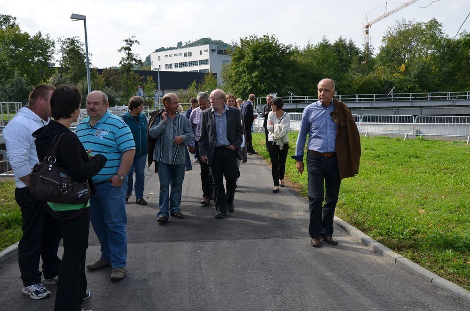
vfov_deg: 36.7
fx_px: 469
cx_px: 235
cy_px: 156
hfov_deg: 53.2
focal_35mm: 36
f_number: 7.1
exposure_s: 1/200
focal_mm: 24
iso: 100
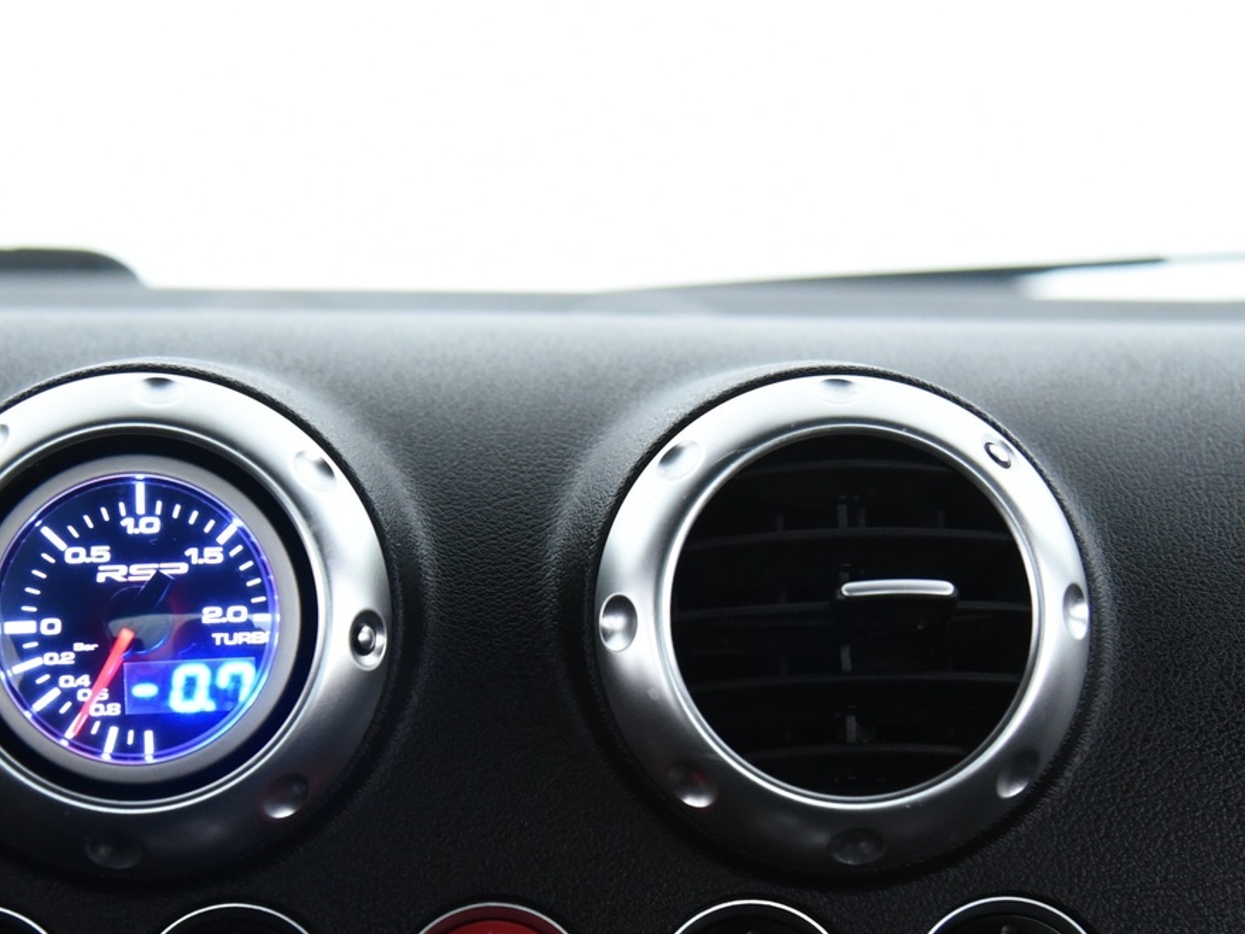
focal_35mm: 71
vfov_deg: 20.6
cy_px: 661
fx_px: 2554
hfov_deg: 27.3
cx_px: 500
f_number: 4
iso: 4000
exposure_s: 1/40
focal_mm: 40
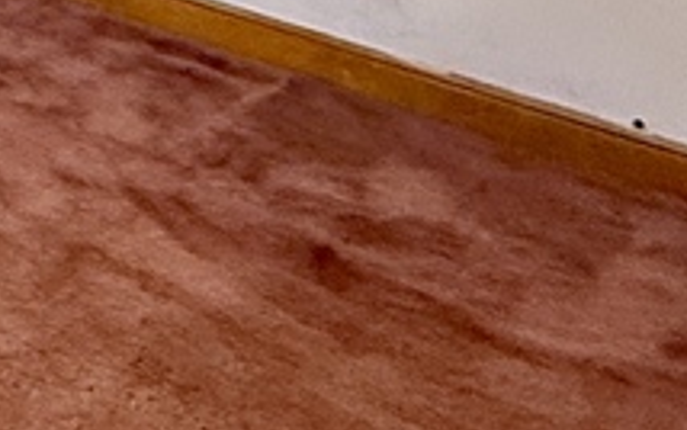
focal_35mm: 100
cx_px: -475
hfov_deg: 17.6
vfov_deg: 10.8
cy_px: -655
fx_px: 1873
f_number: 2.2
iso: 500
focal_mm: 2.22
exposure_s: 1/60
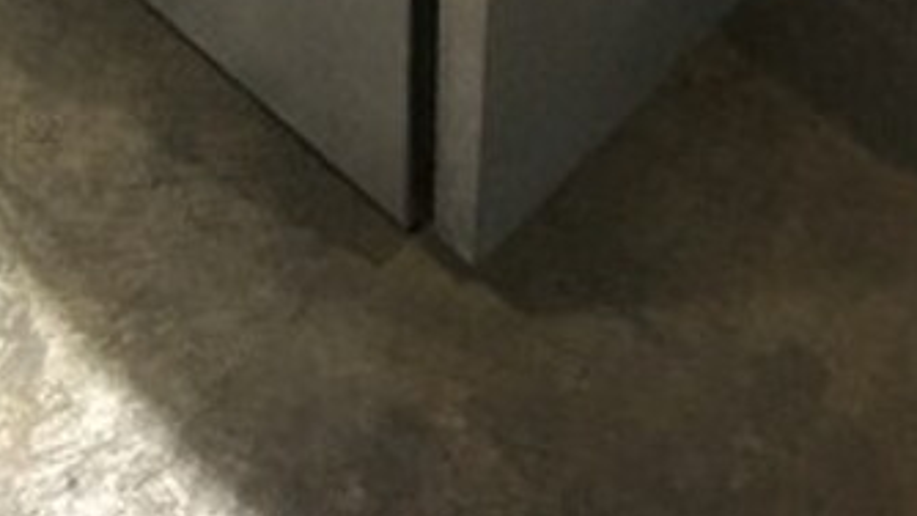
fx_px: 1873
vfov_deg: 13.1
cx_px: 198
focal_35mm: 77
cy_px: -591
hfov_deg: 27.0
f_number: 2.2
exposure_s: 1/15
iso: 320
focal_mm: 4.15
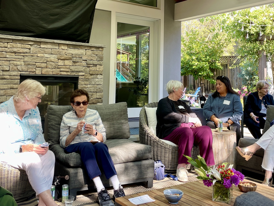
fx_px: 206
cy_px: 103
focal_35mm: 26
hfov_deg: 67.3
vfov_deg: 53.1
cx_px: 137
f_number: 1.6
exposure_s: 1/121
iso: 40
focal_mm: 4.2
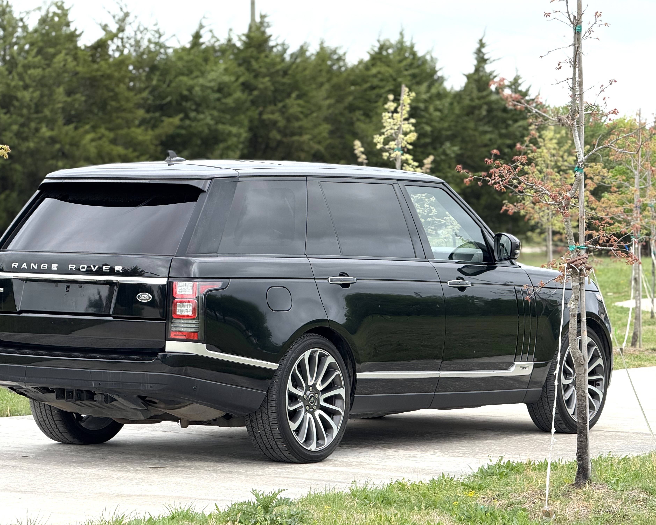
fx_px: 2446
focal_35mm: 126
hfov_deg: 15.3
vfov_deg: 12.2
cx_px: 308
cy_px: 262
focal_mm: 15.66
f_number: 2.8
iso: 64
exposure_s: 1/255
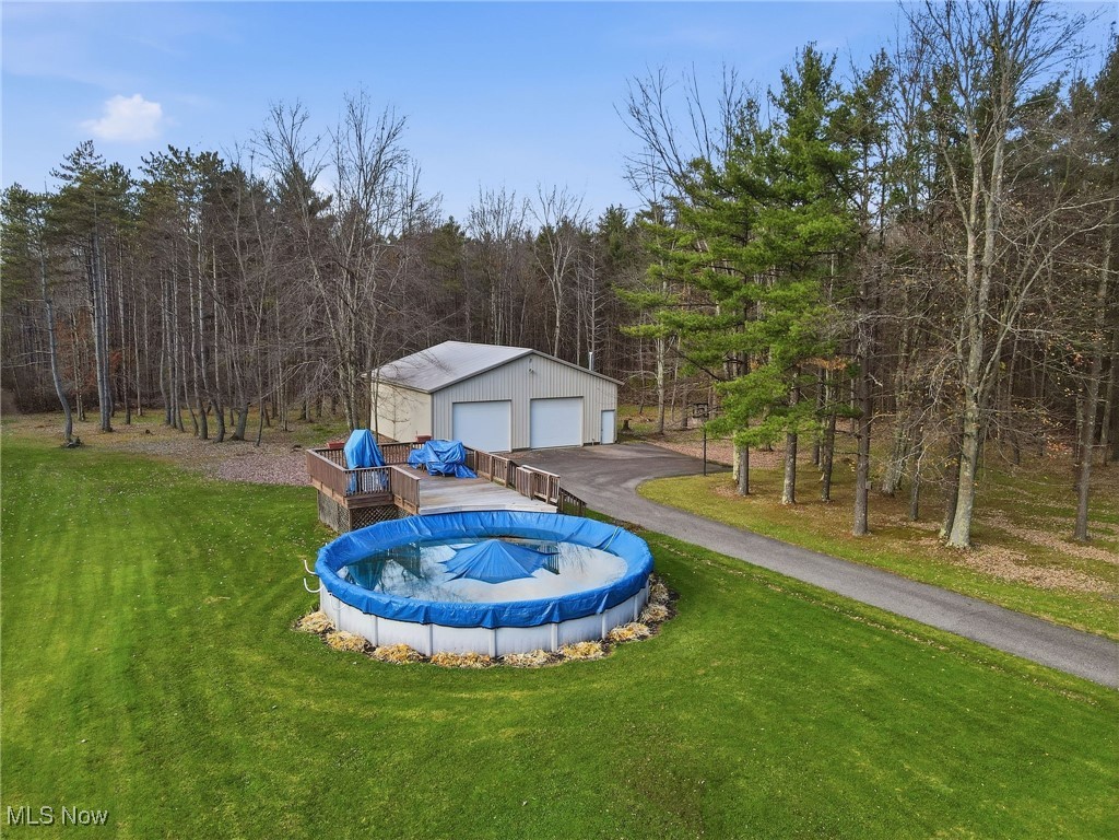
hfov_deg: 71.6
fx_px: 776
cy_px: 420
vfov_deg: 56.8
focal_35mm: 24
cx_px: 560
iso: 100
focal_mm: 4.5
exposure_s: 1/725
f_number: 2.8
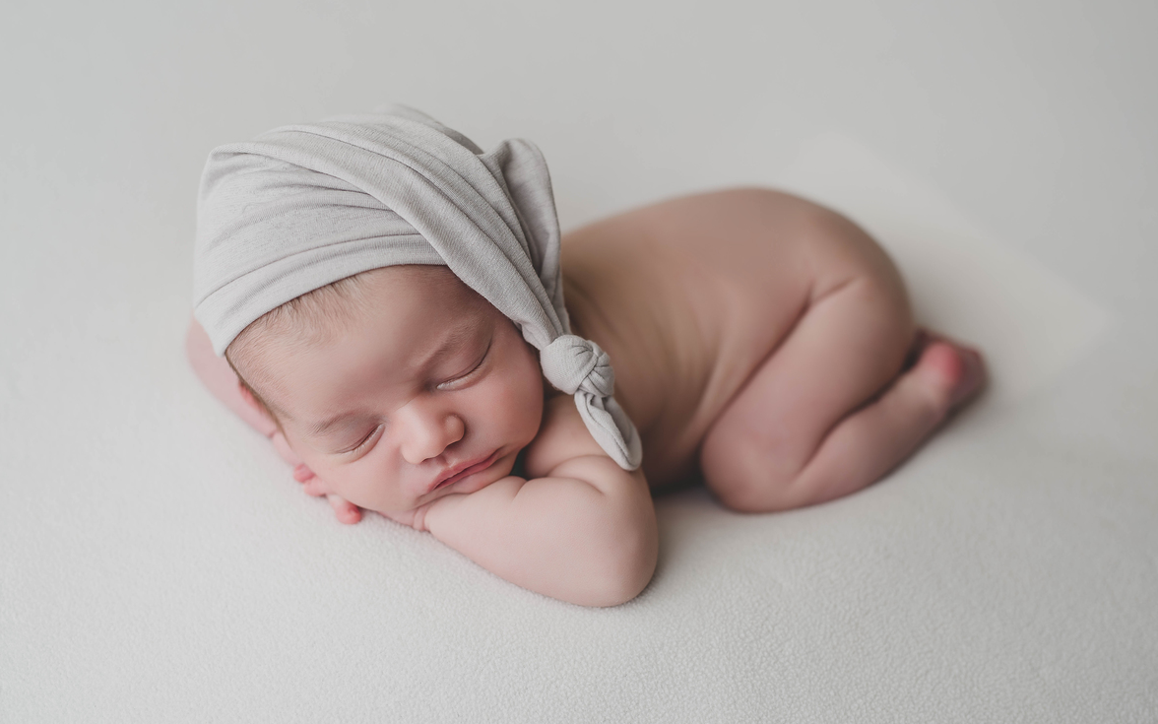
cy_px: 342
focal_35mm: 52
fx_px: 1641
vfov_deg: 24.9
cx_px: 579
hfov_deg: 38.9
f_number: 2.5
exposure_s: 1/160
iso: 100
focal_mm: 50
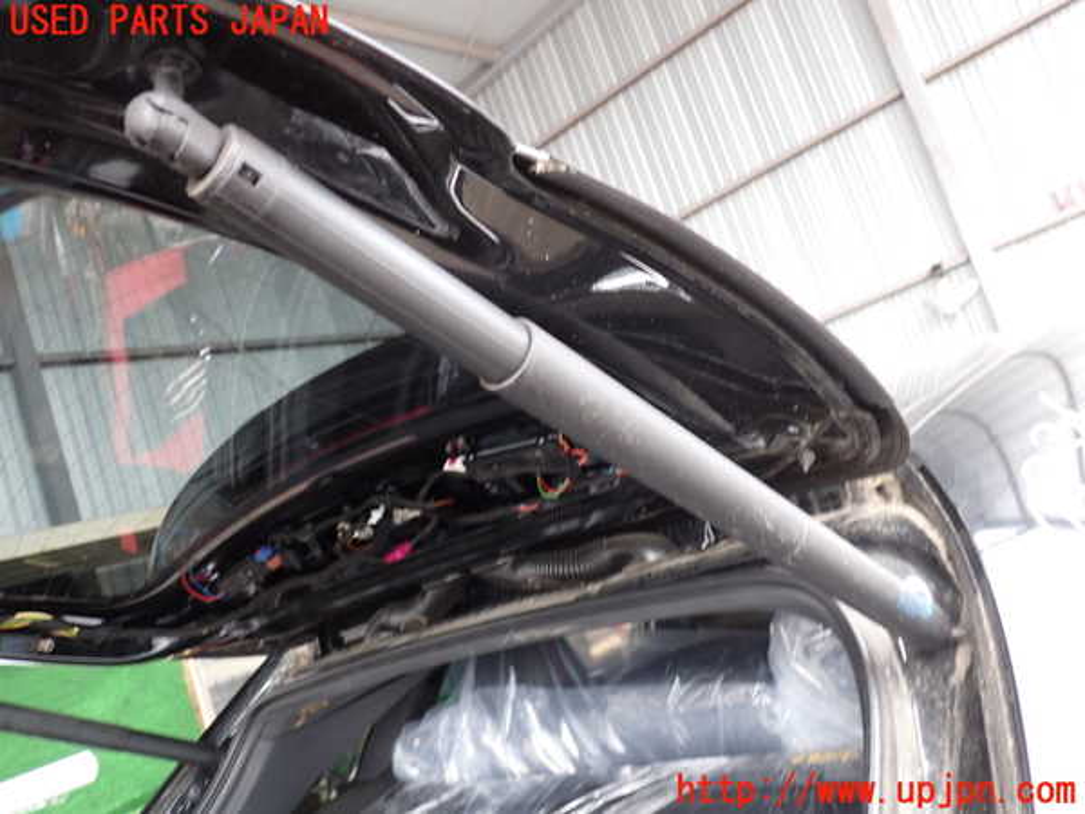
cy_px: 407
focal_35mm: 30
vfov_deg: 46.8
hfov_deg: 60.0
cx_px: 542
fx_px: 940
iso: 200
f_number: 2.3
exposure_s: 1/40
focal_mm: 5.4
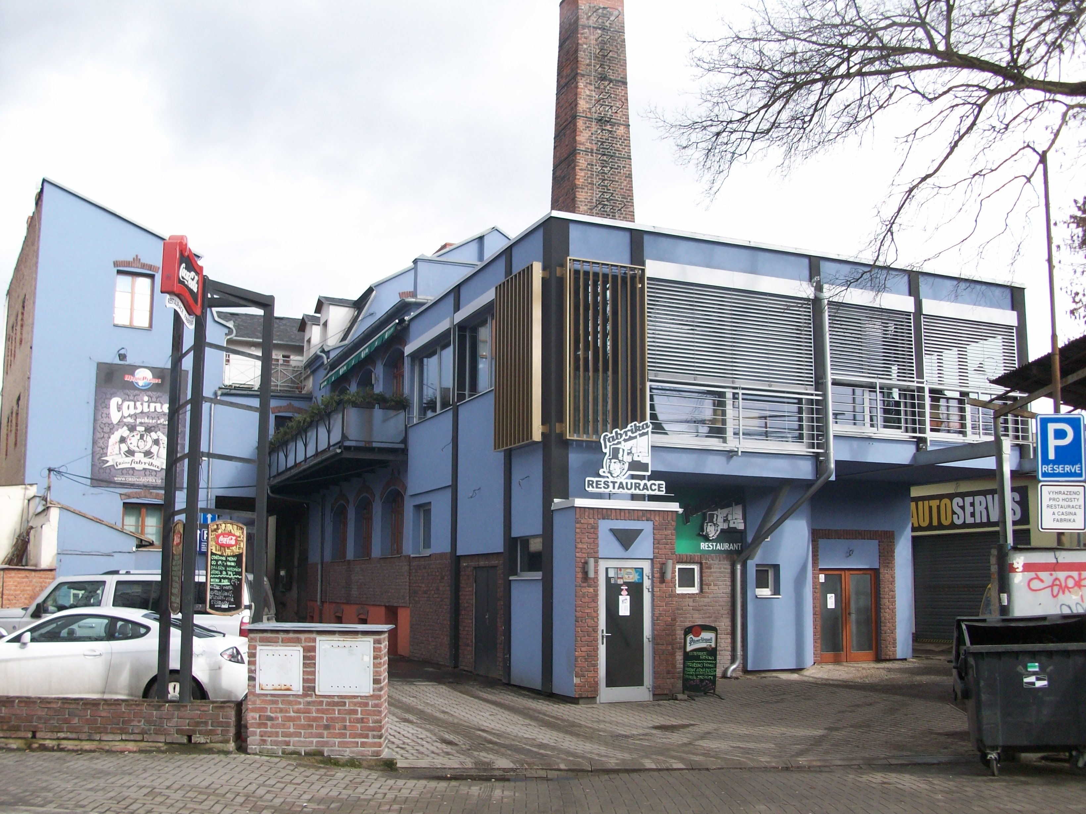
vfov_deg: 41.8
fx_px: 1067
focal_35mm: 34
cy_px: 407
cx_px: 543
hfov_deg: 54.0
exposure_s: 1/235
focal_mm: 5.7
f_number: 2.8
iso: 64
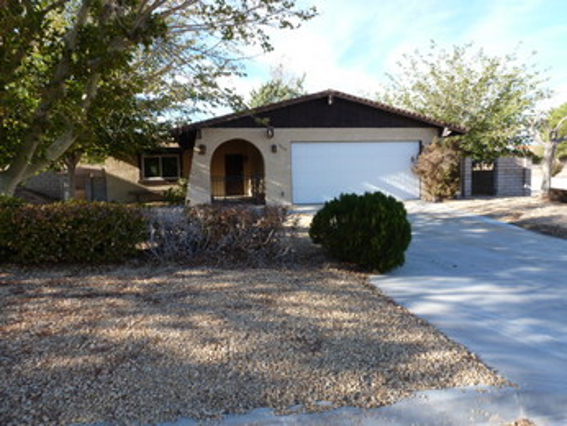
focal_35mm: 24
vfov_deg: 56.9
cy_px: 213
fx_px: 393
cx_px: 284
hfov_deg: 71.6
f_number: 4
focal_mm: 4.3
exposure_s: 1/160
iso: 100
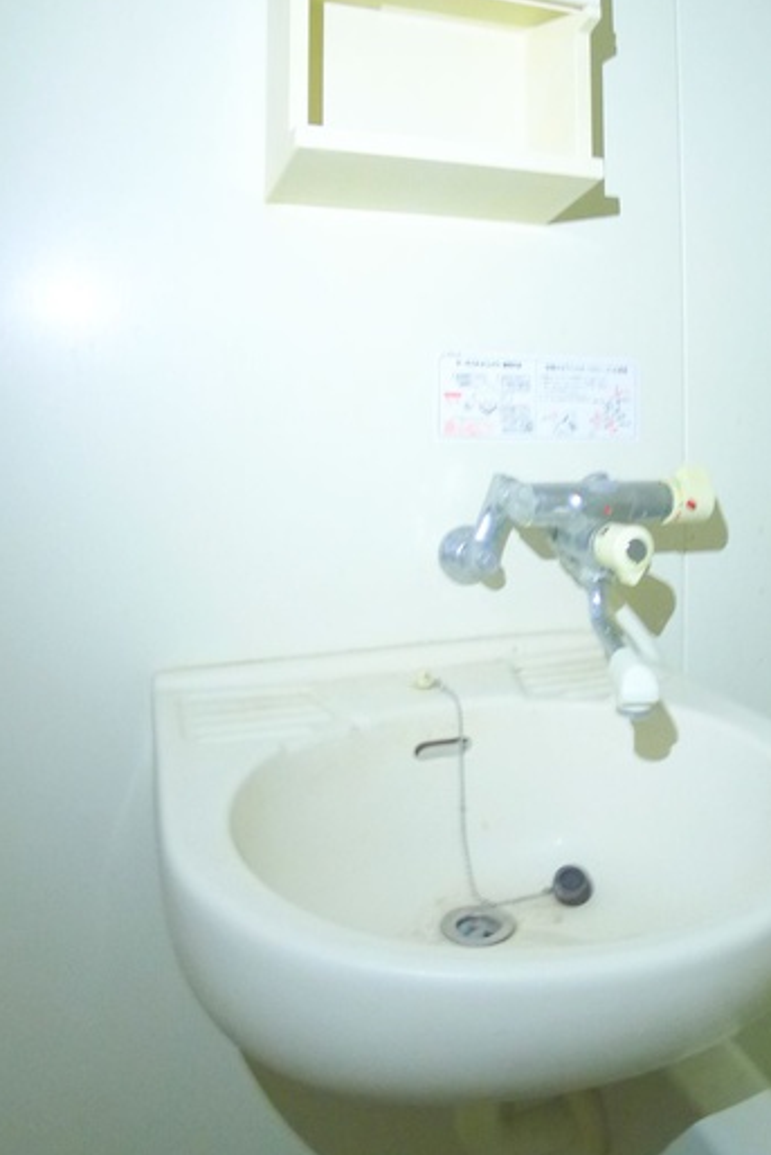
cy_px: 402
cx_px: 457
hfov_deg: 38.8
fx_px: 1091
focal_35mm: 34
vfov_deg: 54.8
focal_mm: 5.1
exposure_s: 1/6
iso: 400
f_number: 2
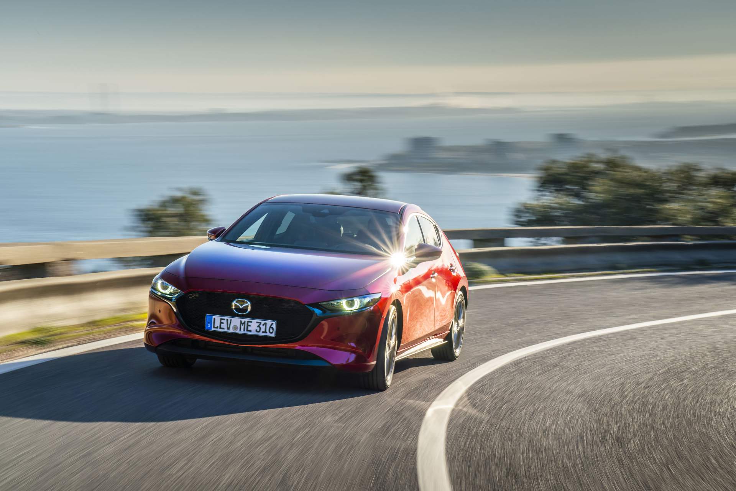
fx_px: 1370
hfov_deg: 30.1
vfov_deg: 20.3
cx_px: 368
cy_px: 246
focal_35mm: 67
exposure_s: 1/25
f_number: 16
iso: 100
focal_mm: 67
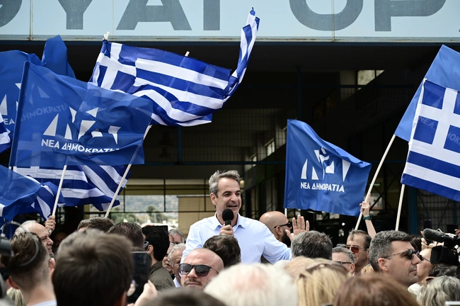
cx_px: 230
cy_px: 153
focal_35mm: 70
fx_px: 894
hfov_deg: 28.9
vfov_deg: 19.4
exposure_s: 1/1000
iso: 200
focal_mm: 70
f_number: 5
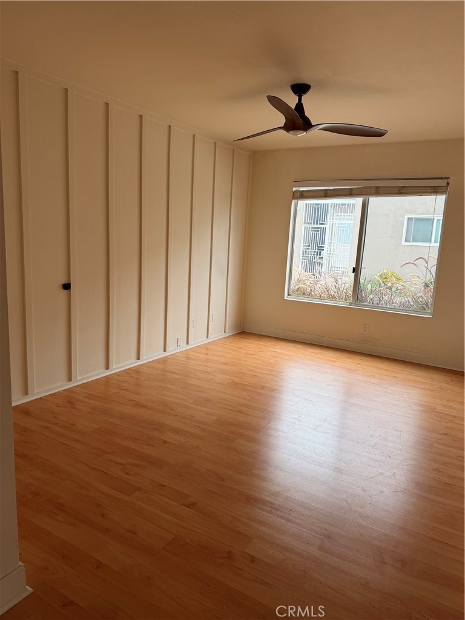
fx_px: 430
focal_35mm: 24
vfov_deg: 71.6
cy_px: 310
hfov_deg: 56.8
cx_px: 232
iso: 100
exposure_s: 1/121
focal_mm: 6.76
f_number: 1.78
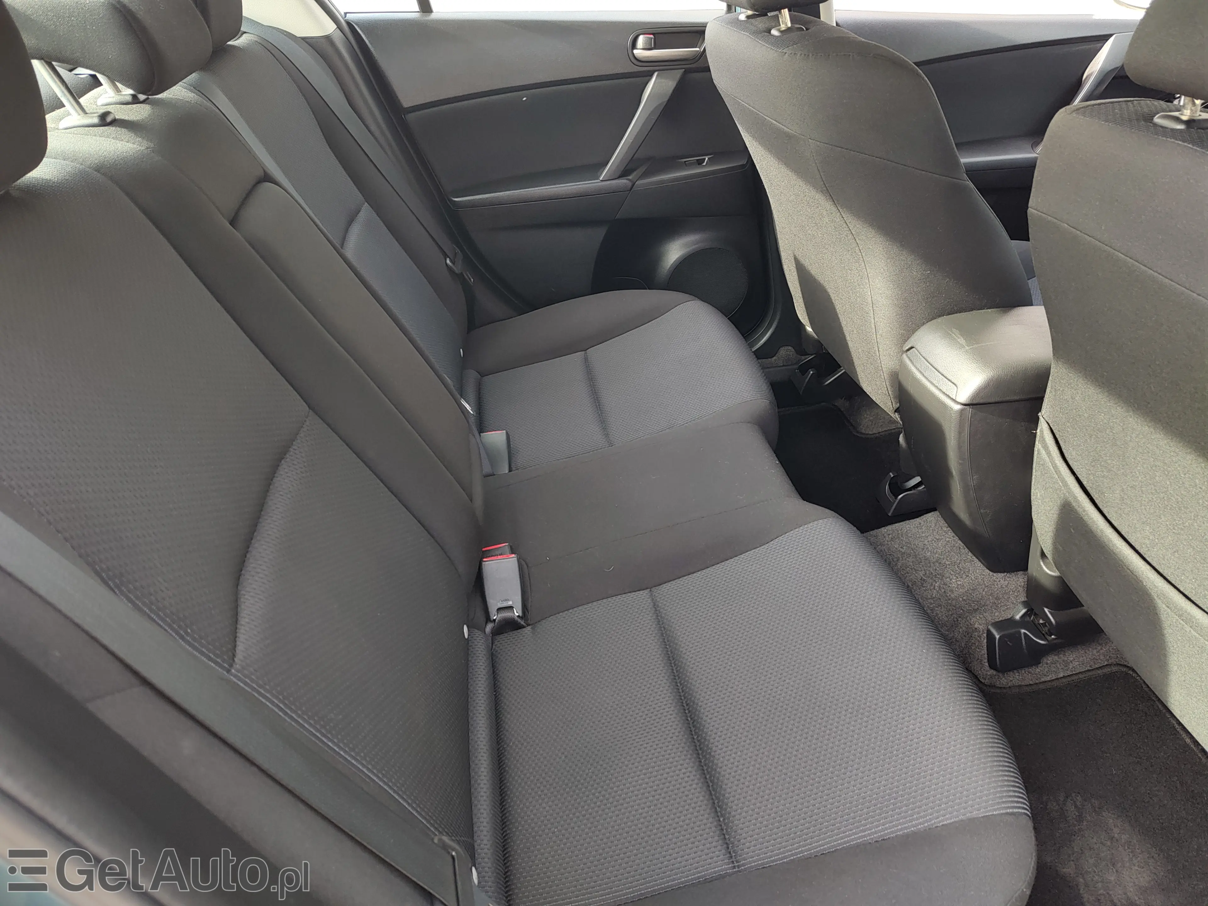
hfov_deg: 73.9
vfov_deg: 58.9
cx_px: 604
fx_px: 803
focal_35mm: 23
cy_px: 453
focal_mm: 5.56
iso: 161
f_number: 1.8
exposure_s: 1/100
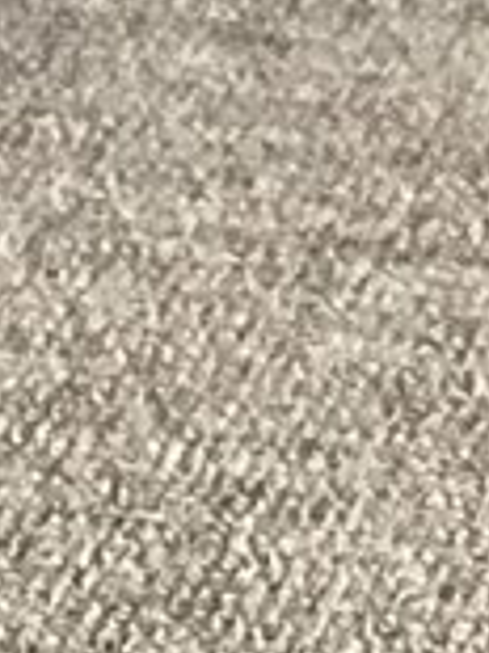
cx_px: 1090
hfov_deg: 4.8
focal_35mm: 302
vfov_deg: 5.9
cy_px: -1599
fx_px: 5696
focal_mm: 3.3
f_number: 2.4
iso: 320
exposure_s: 1/33
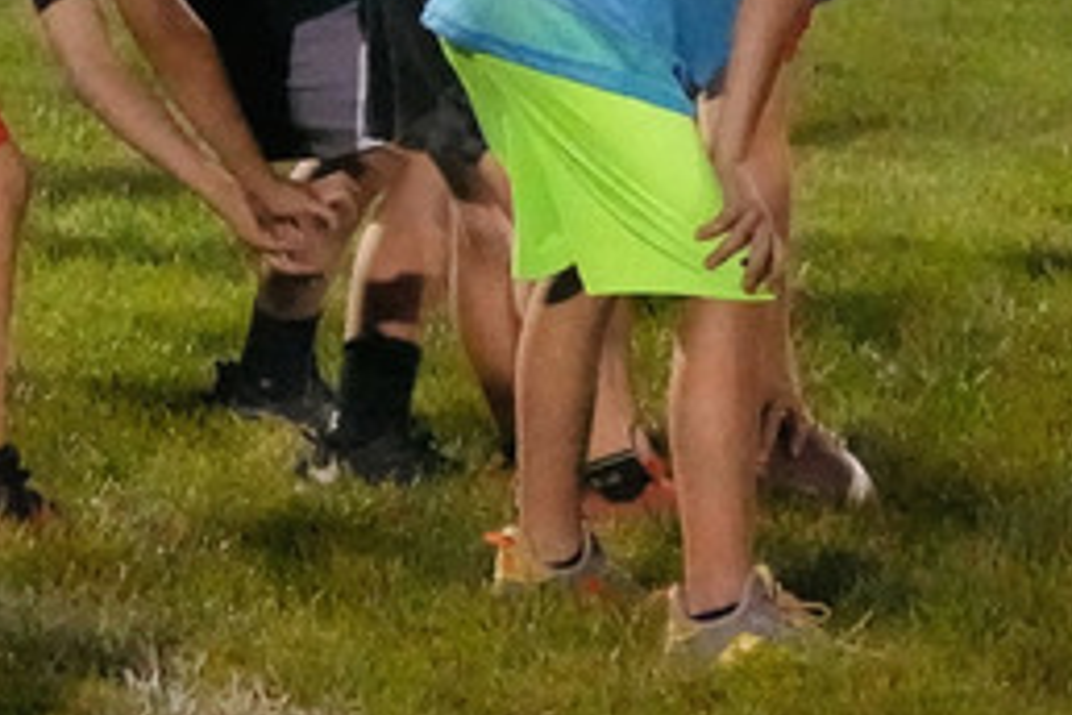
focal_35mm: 416
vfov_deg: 3.3
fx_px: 12387
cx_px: 191
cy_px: -44
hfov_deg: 5.0
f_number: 5
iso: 32000
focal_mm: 70
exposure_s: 1/800
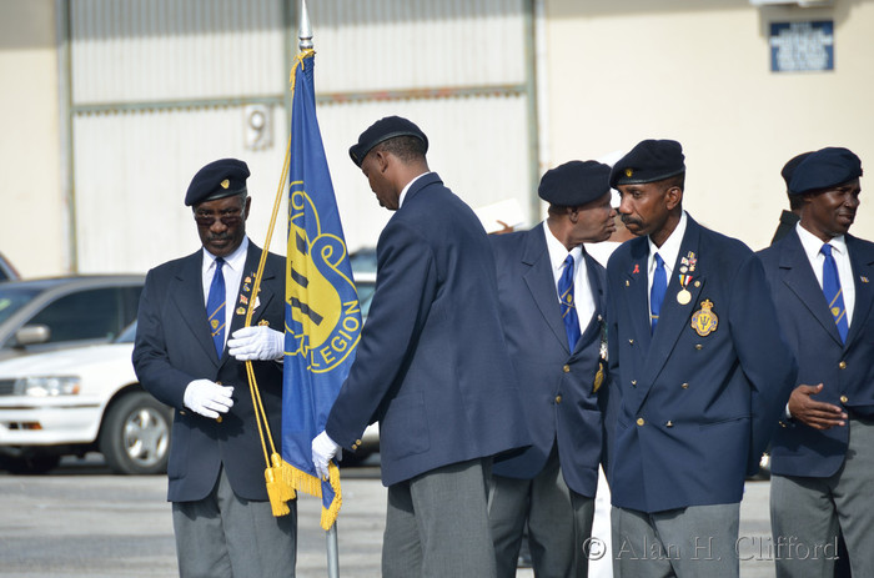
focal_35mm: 300
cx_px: 437
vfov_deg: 4.6
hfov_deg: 6.9
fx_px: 7265
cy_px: 289
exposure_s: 1/400
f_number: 5.6
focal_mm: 200
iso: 100
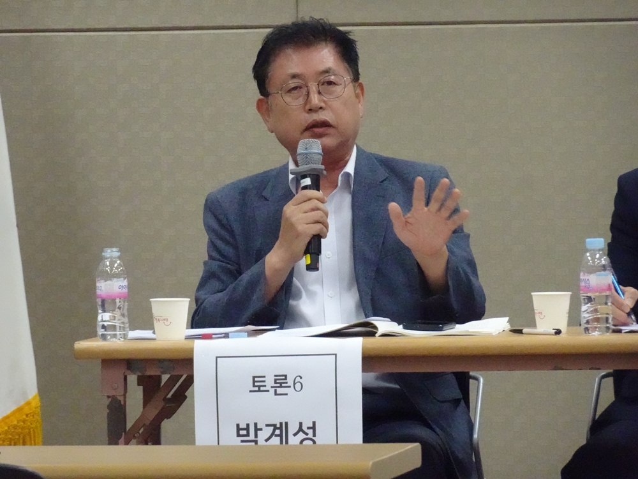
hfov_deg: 6.6
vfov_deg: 5.0
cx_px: 319
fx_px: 5529
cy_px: 240
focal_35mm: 300
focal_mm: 47.98
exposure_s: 1/160
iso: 3200
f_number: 6.3
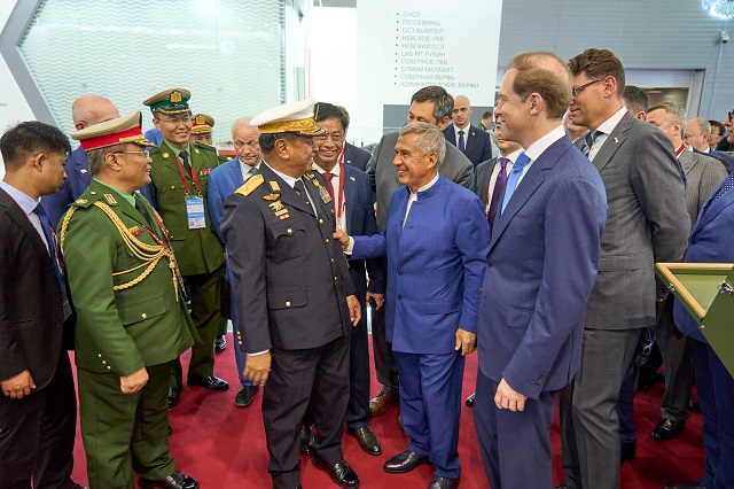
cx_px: 367
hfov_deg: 71.5
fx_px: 509
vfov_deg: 51.2
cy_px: 244
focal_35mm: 25
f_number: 4
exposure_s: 1/160
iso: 1000
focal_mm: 25
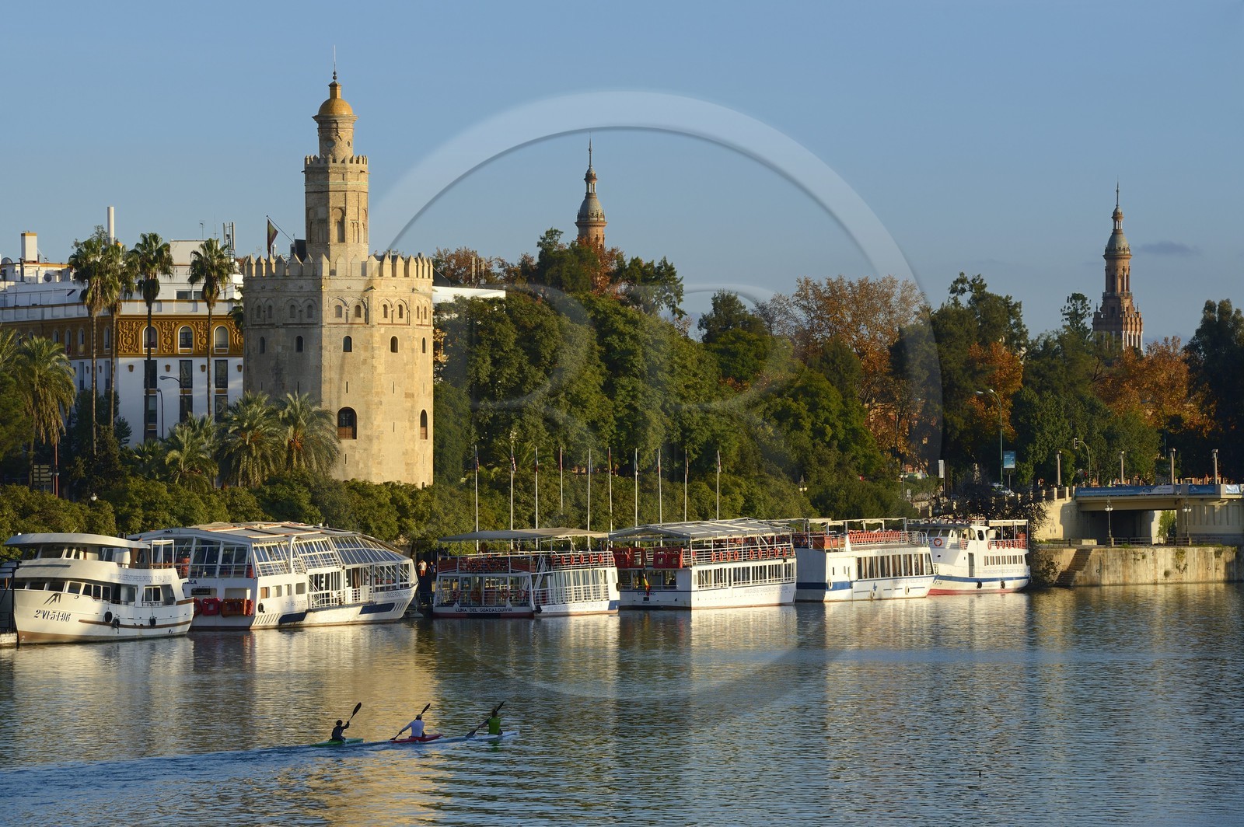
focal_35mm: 195
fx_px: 6733
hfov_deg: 10.6
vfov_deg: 7.0
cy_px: 414
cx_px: 622
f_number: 13
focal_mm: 195
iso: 200
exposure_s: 1/200
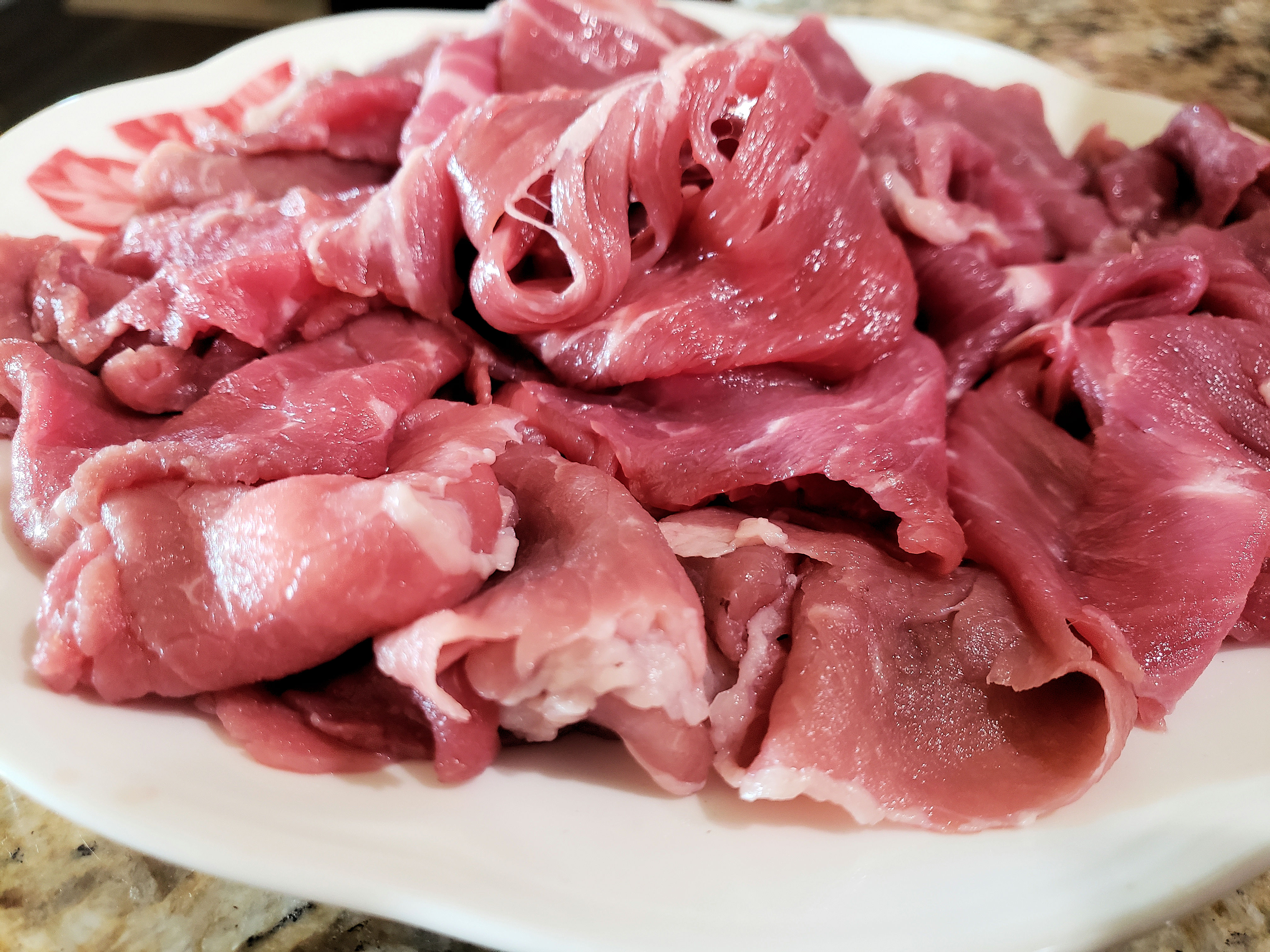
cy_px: 476
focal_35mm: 26
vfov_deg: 53.1
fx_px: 954
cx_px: 635
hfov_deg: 67.3
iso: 250
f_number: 1.5
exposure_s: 1/40
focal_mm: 4.3
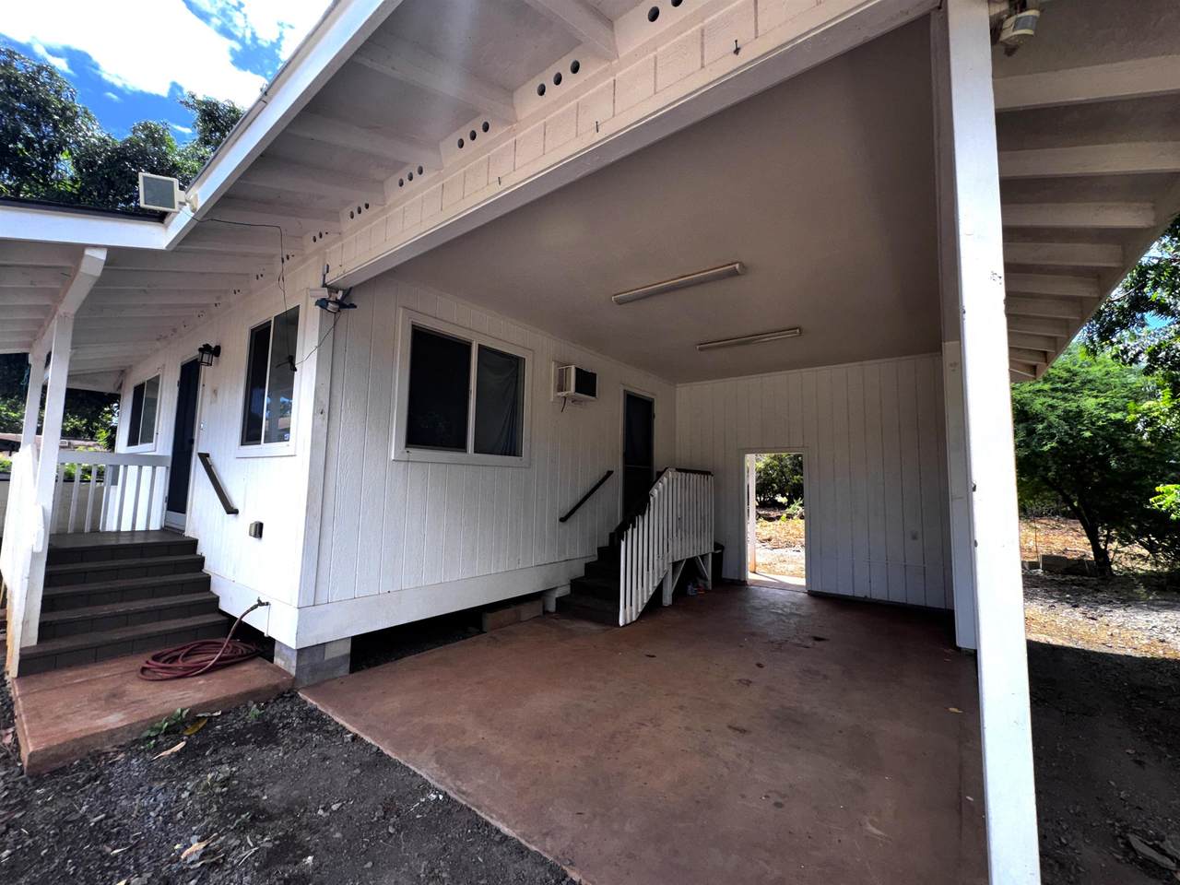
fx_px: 477
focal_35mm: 14
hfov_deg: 102.1
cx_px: 590
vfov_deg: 85.7
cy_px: 442
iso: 32
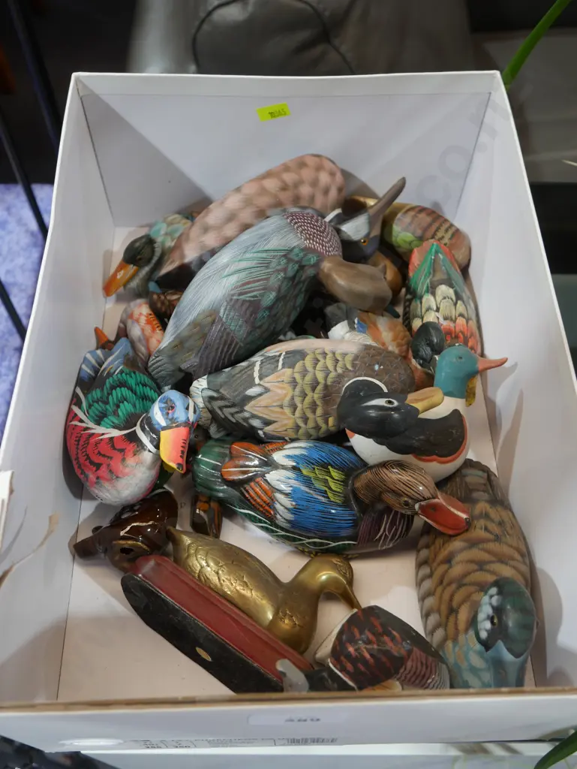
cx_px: 288
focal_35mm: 34
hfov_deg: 41.8
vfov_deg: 53.9
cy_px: 384
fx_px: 755
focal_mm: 17
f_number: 4
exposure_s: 1/60
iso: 400
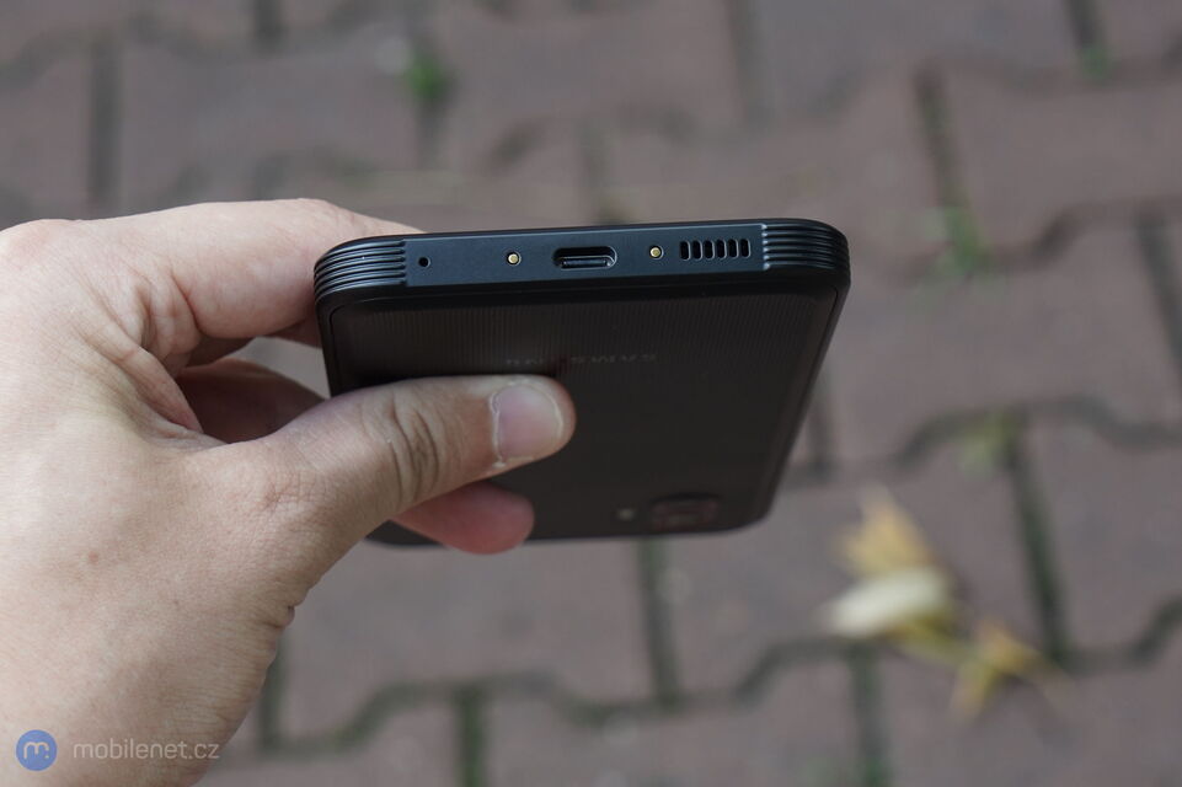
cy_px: 394
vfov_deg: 19.4
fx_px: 2297
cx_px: 591
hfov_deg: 28.9
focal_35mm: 70
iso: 640
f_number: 9
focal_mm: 70
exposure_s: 1/125
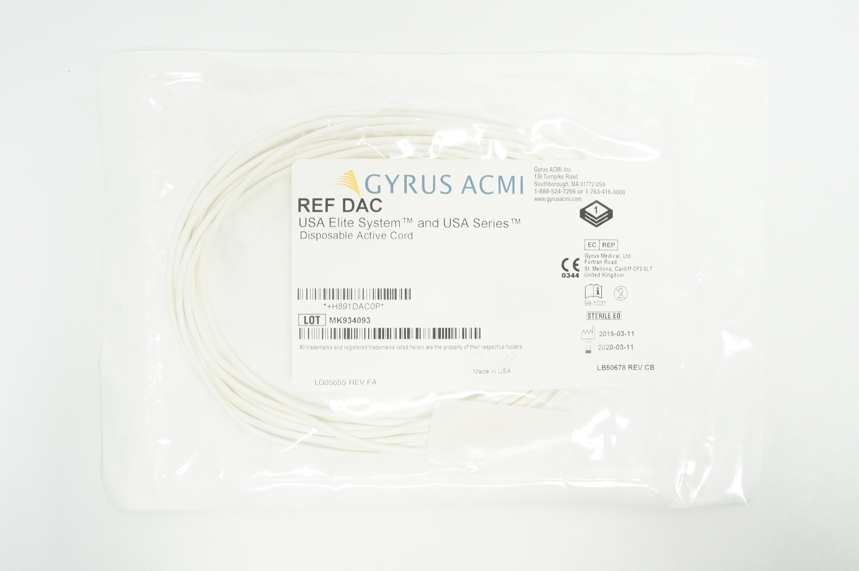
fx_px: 715
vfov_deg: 43.5
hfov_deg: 62.0
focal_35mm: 30
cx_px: 430
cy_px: 286
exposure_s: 1/15
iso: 400
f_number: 9
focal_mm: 20
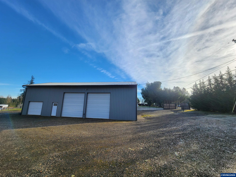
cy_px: 88
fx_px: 89
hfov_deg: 106.2
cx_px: 118
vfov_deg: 89.9
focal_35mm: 13
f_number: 2.2
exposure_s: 1/1994
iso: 50
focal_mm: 2.2
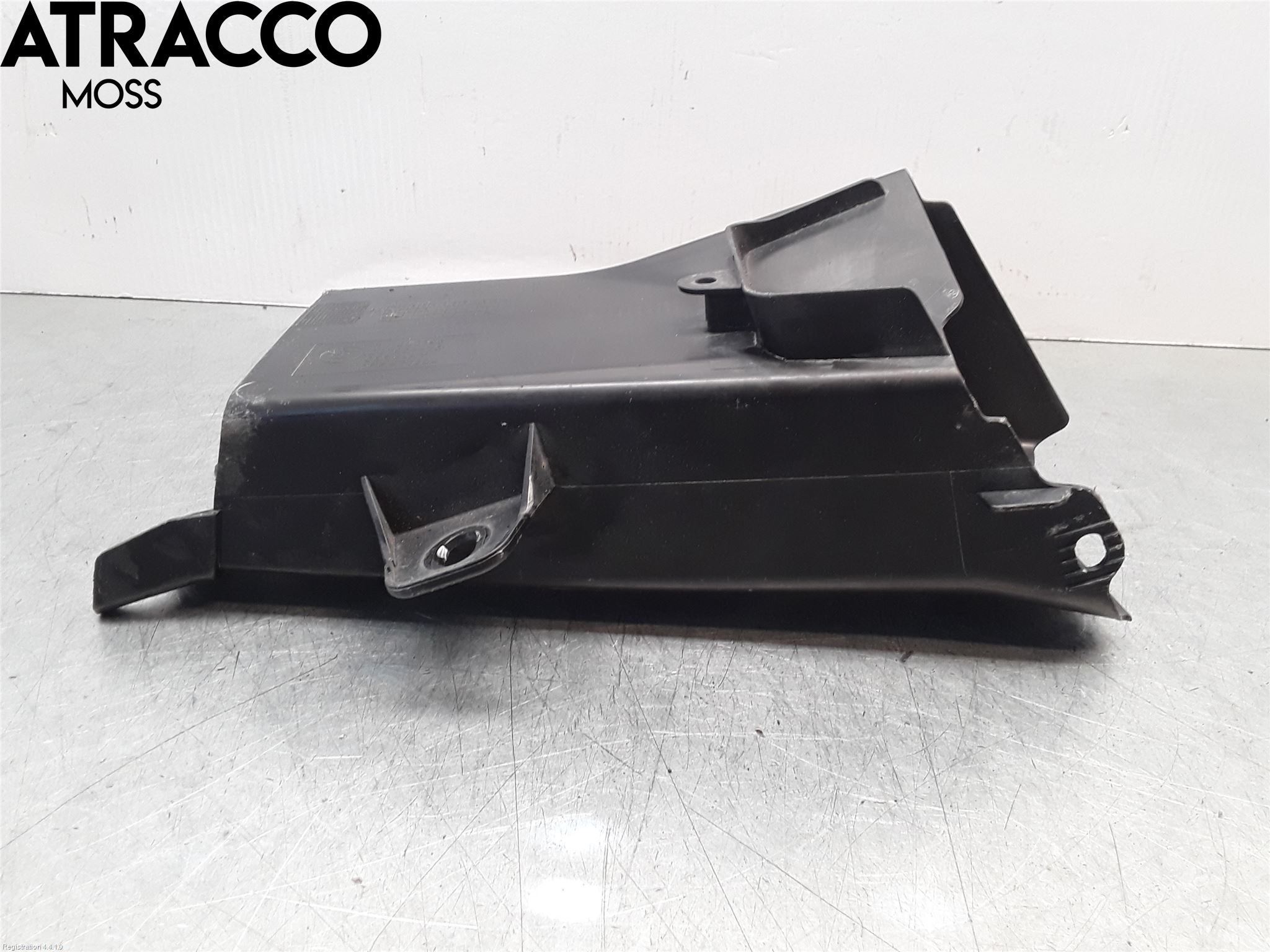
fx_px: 1027
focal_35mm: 28
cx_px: 635
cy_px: 476
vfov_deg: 49.7
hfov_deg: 63.4
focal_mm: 2.91
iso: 64
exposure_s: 1/50
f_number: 1.9
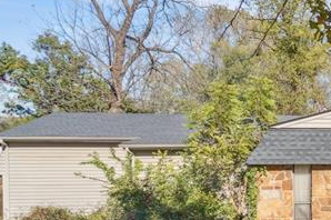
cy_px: 159
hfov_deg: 25.9
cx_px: 508
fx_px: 505
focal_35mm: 55
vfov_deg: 24.4
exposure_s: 1/800
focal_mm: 16
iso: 200
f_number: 7.1
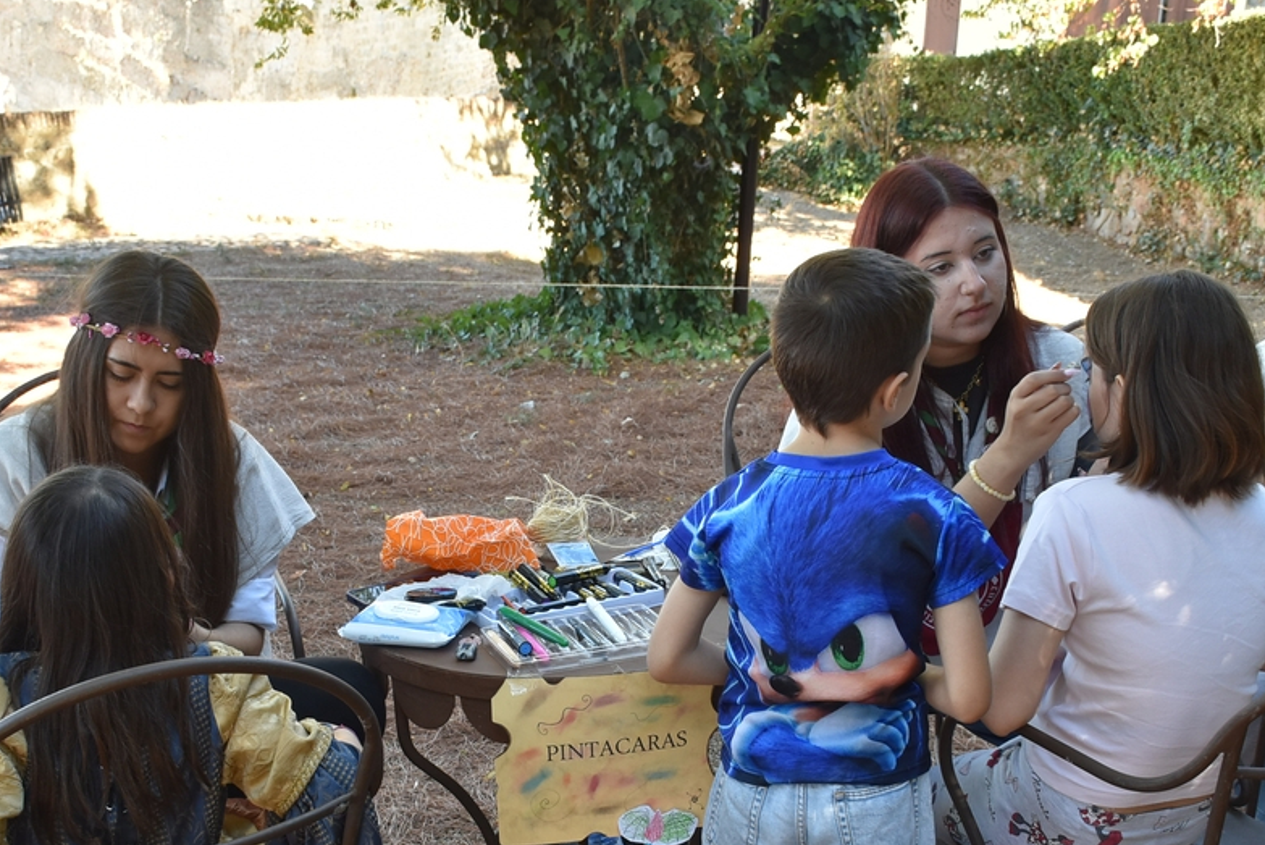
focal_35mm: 46
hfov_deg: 42.7
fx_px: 1617
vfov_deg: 28.8
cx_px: 577
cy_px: 645
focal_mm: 20
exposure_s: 1/125
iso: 400
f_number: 5.6
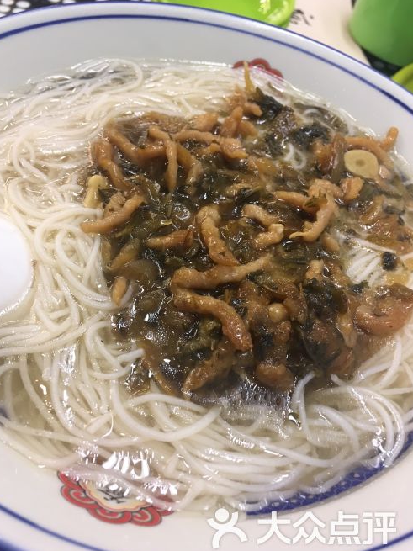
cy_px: 278
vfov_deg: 58.4
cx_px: 197
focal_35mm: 31
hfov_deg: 45.4
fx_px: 493
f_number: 2.2
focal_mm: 4.15
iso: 100
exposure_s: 1/33
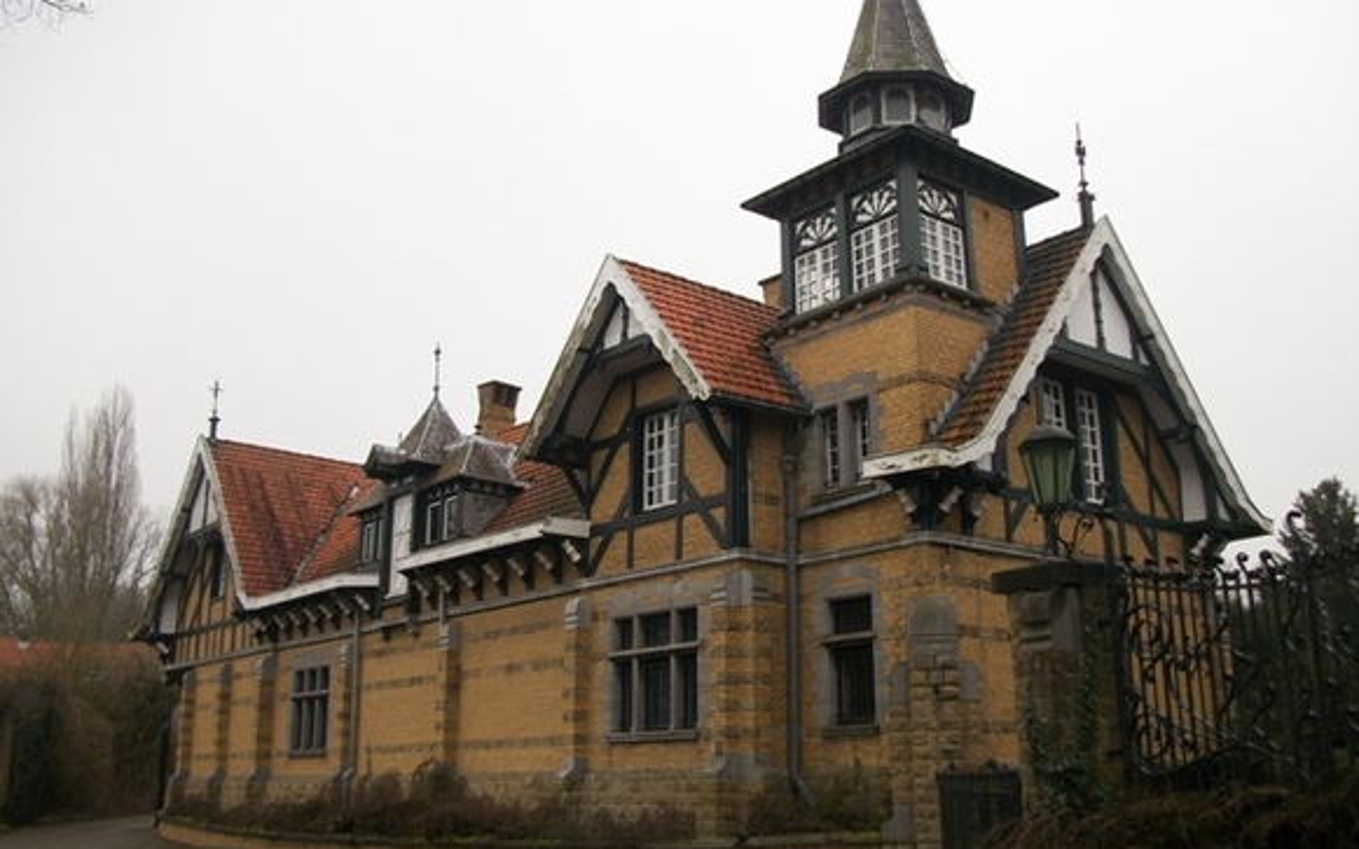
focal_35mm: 35
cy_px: 393
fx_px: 1296
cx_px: 664
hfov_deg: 55.3
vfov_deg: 36.3
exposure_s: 1/250
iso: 80
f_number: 2.9
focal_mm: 5.7
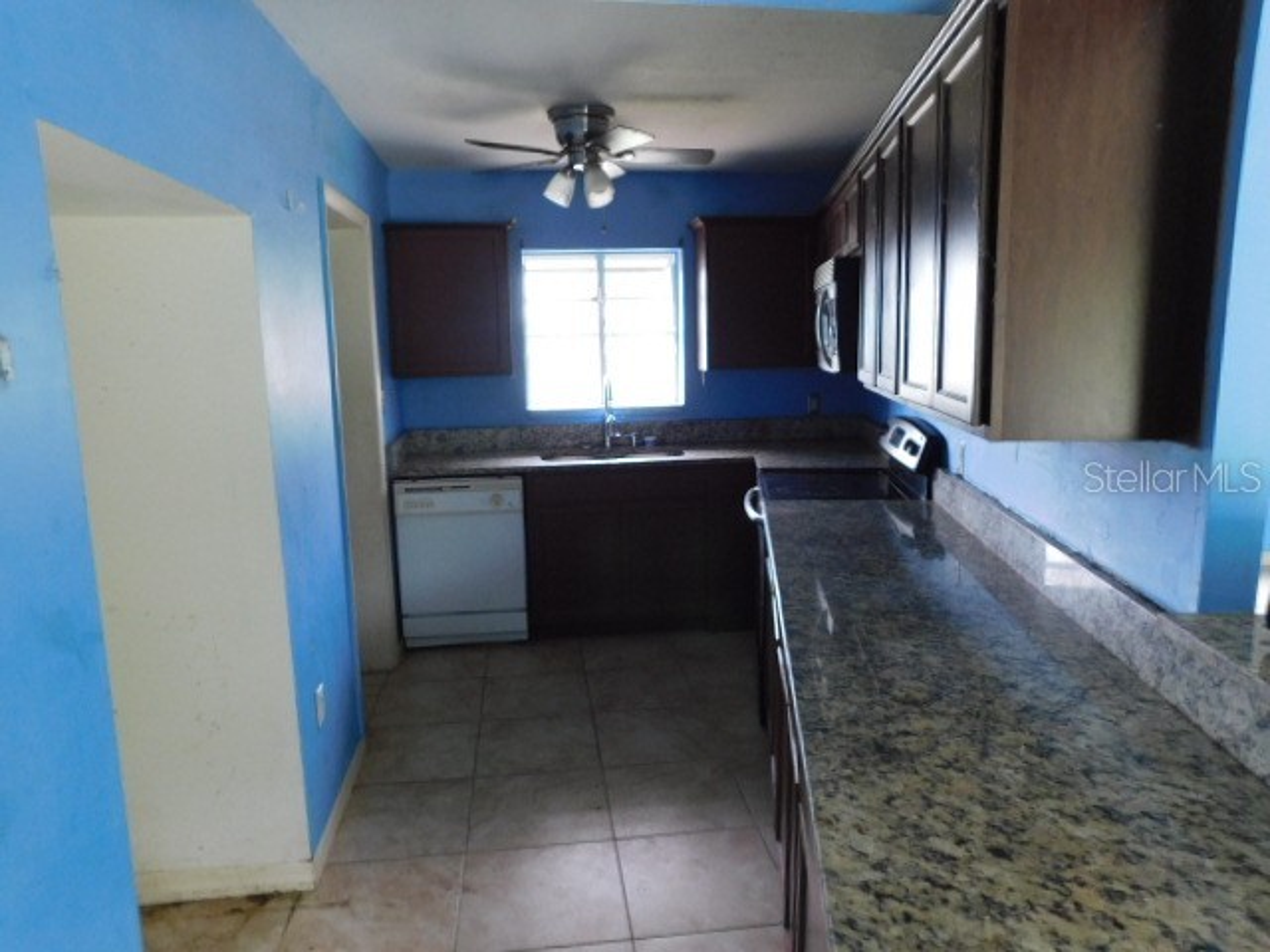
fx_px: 844
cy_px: 476
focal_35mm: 23
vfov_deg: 58.9
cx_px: 635
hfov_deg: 73.9
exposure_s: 1/30
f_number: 3
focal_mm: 4
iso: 220
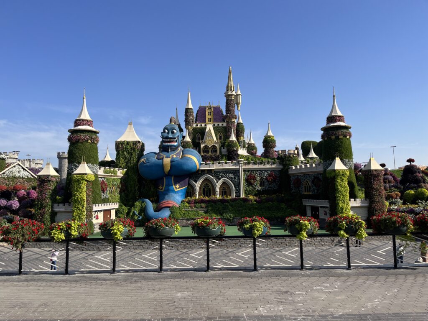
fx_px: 321
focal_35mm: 26
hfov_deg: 67.3
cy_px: 160
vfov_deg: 53.1
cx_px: 214
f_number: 1.6
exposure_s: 1/3413
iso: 50
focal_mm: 5.1
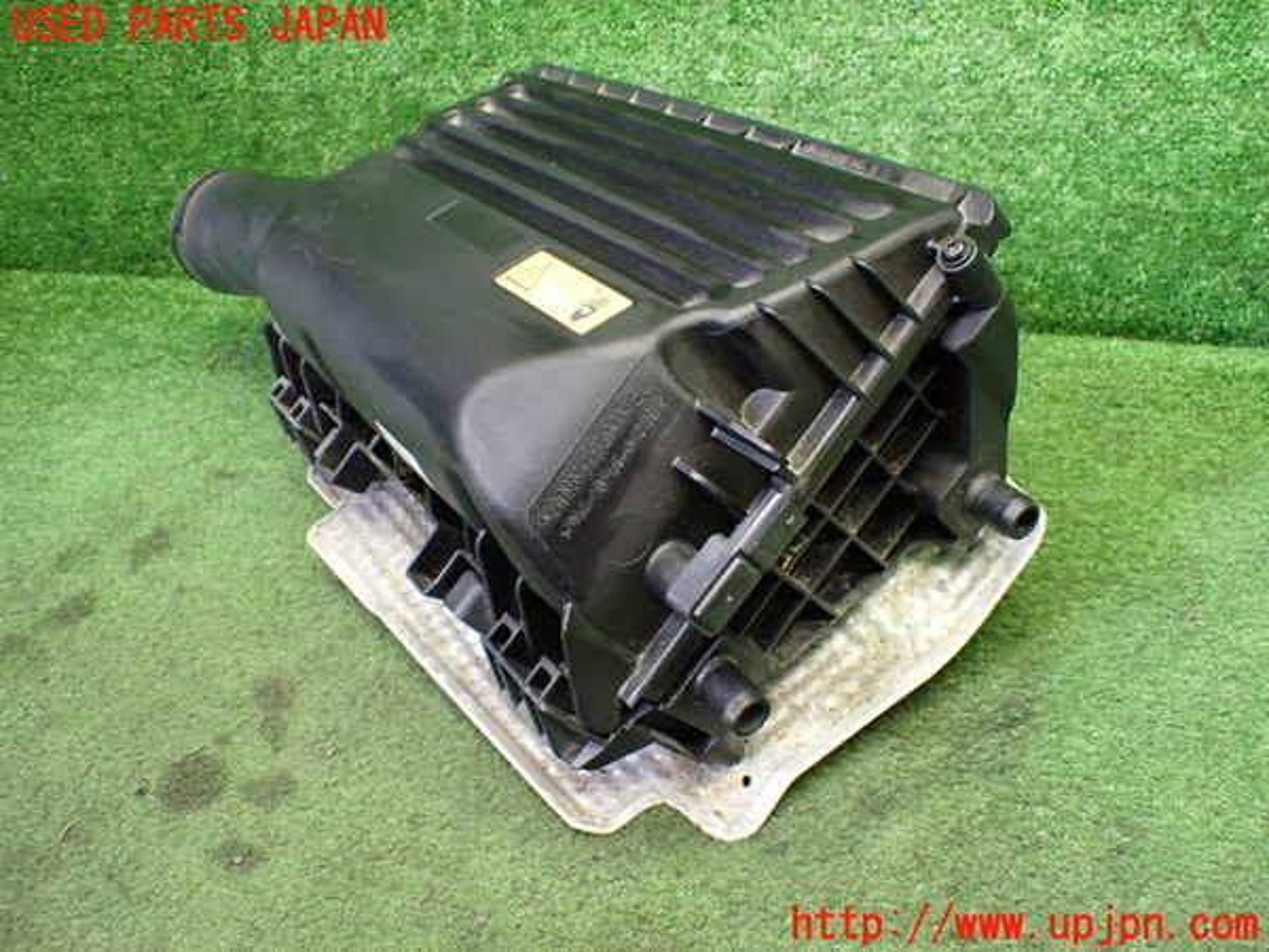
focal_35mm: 30
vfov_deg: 46.8
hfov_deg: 60.0
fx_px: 1100
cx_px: 634
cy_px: 476
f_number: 2.3
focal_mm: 5.4
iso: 800
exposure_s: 1/80
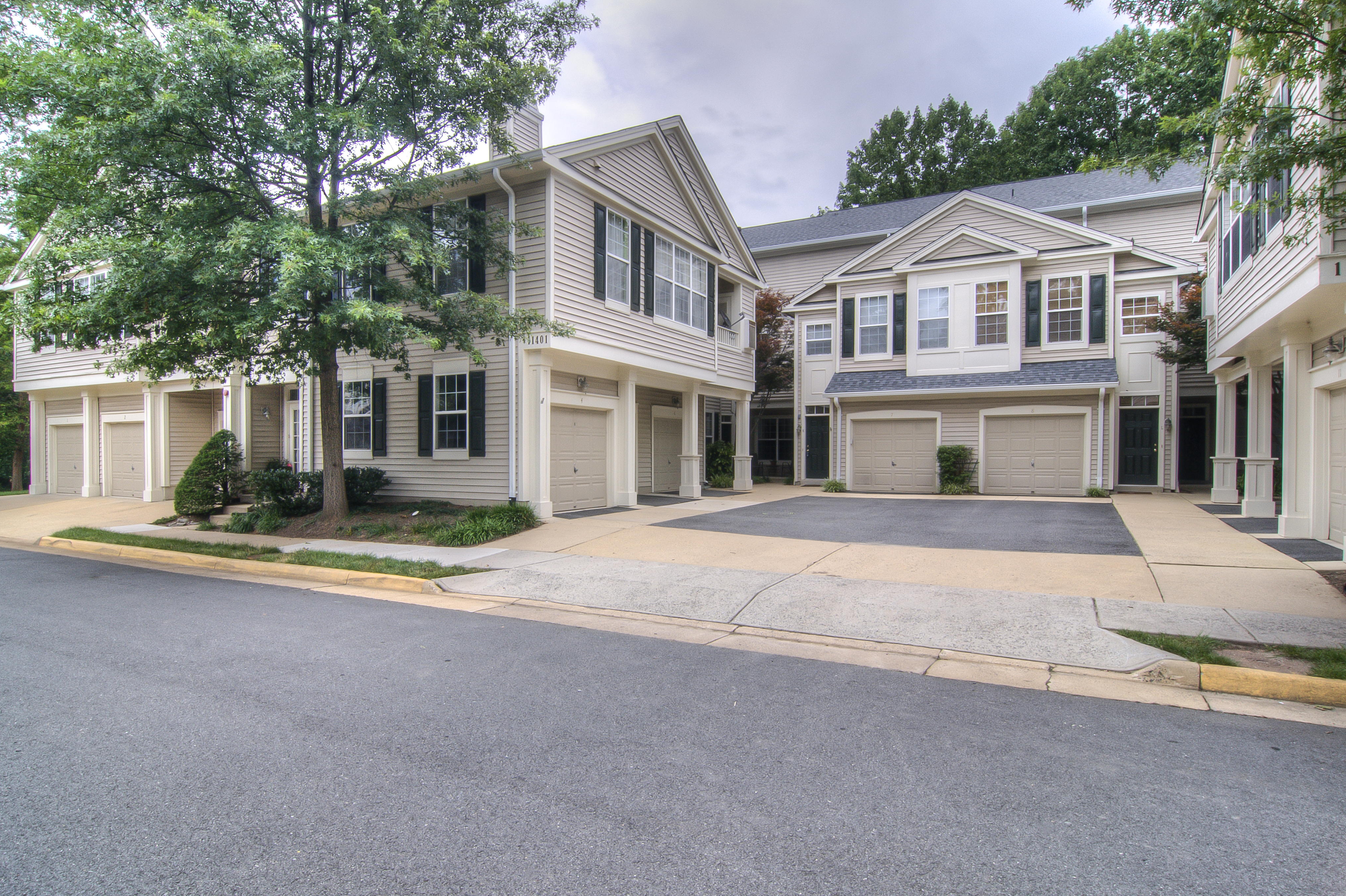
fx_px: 710
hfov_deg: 86.9
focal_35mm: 19
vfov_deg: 64.5
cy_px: 468
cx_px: 648
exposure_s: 1/80
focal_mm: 12
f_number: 16
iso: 200
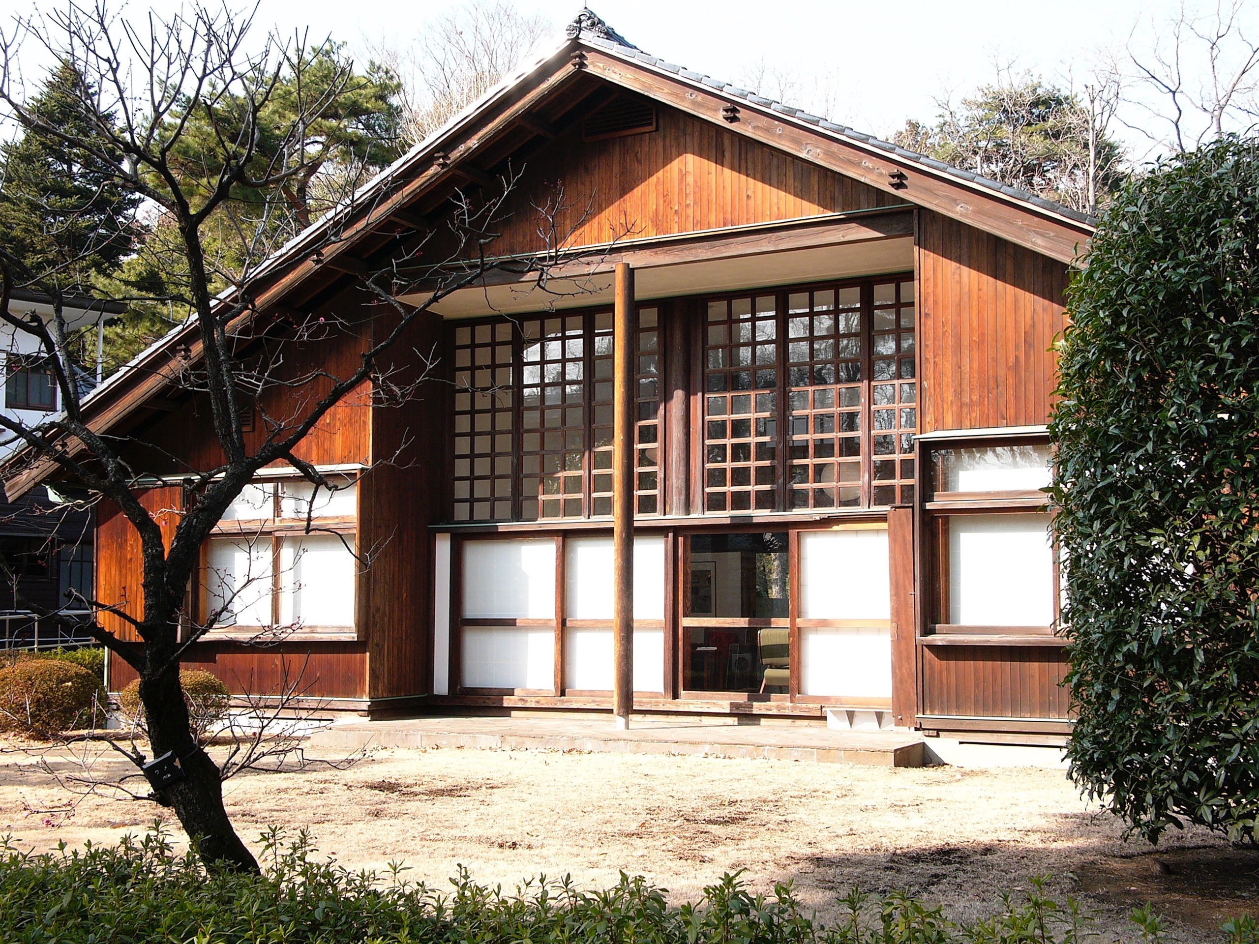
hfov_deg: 44.8
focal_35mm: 42
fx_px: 1528
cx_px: 630
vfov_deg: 34.3
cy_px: 472
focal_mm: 10.6
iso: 100
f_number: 4.5
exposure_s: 1/160
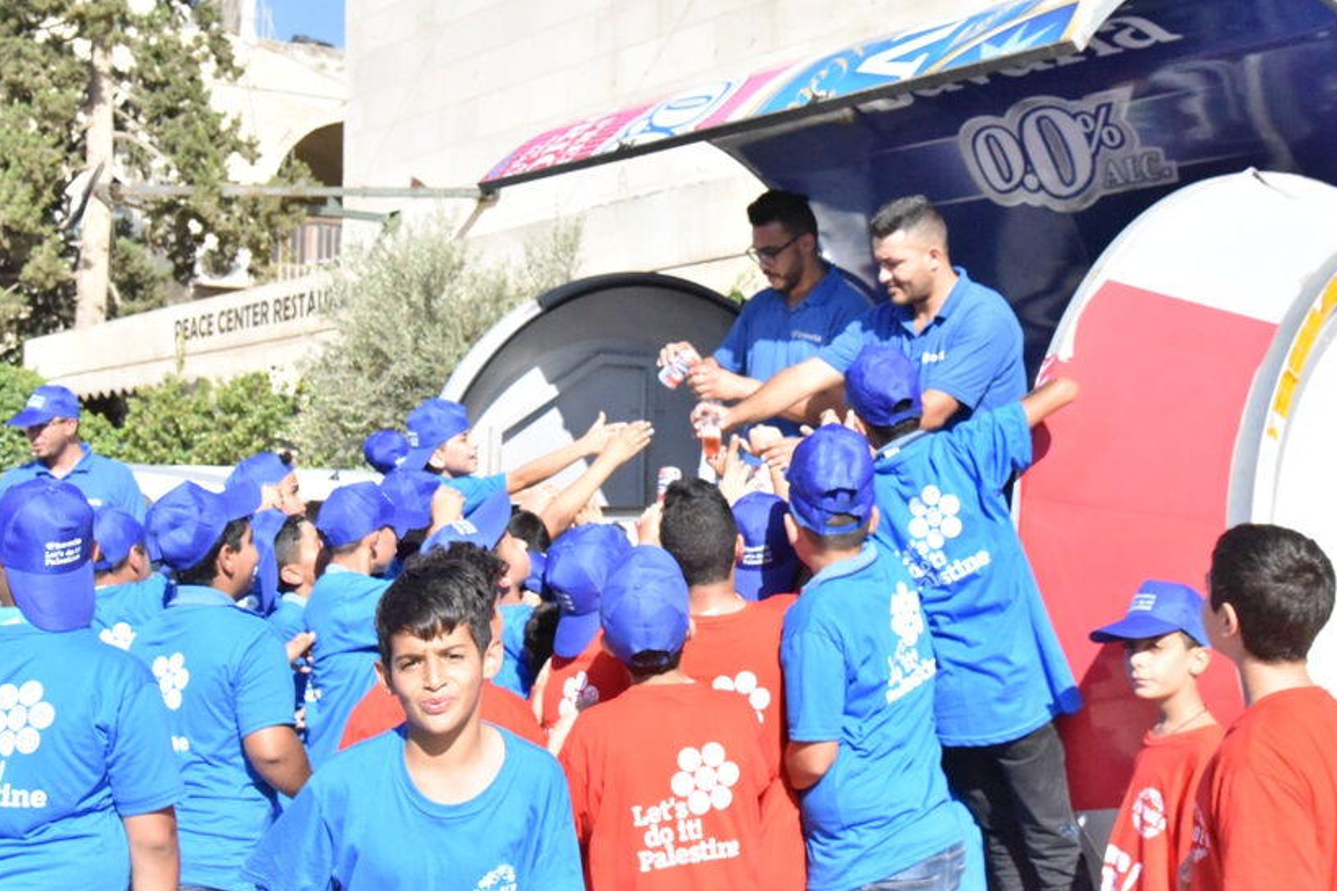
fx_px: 2042
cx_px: 720
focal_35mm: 55
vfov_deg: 24.6
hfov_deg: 36.2
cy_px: 345
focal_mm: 44
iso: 10000
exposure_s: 1/8000
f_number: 10
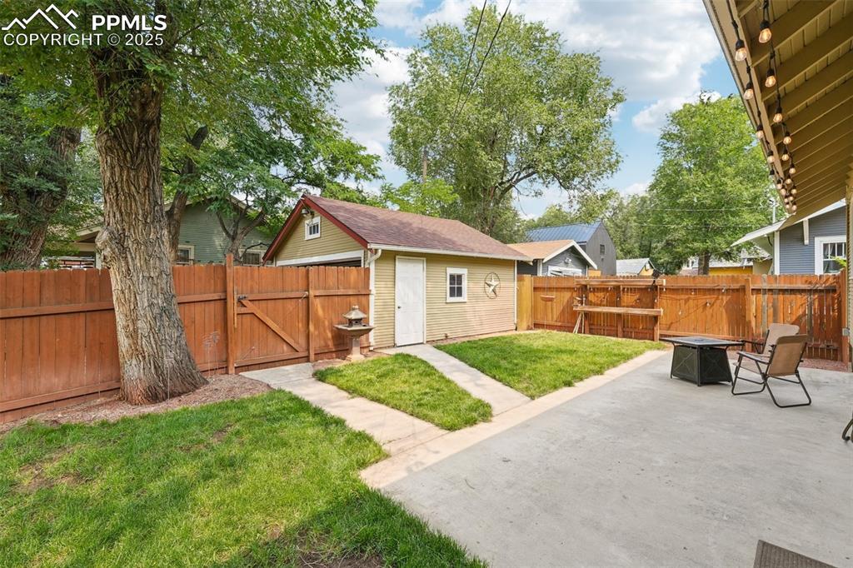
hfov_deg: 100.4
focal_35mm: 15
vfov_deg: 77.3
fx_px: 355
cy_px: 284
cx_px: 426
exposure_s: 1/125
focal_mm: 10
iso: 800
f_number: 8
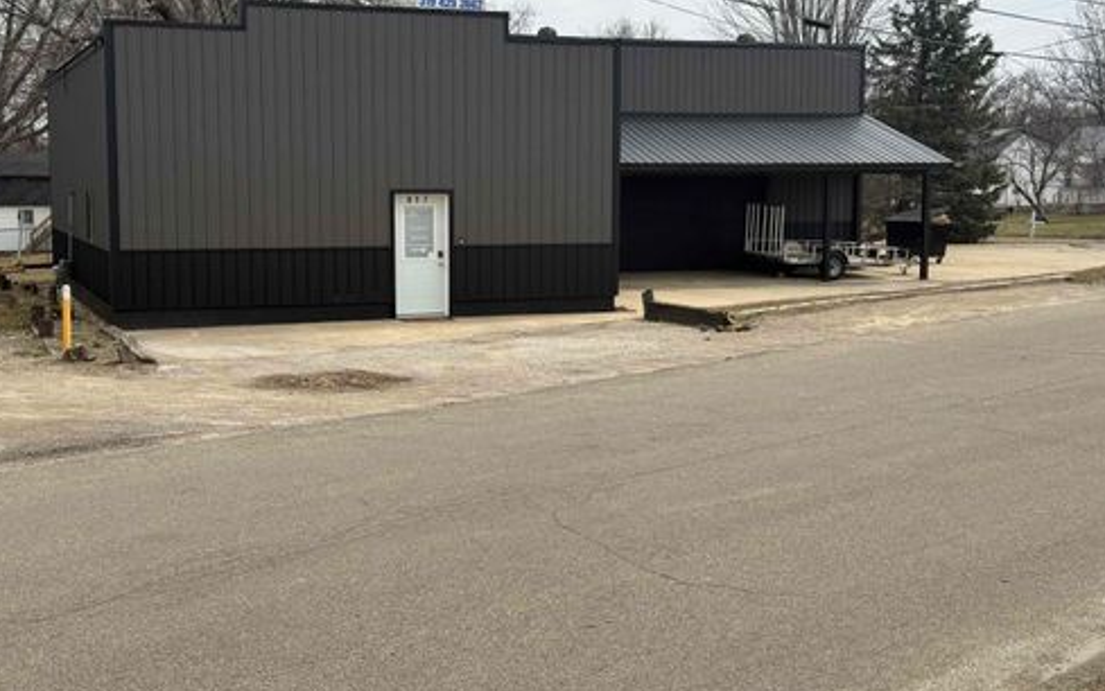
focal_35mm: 52
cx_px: 549
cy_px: 313
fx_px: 1567
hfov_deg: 38.9
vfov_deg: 24.9
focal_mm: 6.76
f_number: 1.78
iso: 64
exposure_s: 1/4098
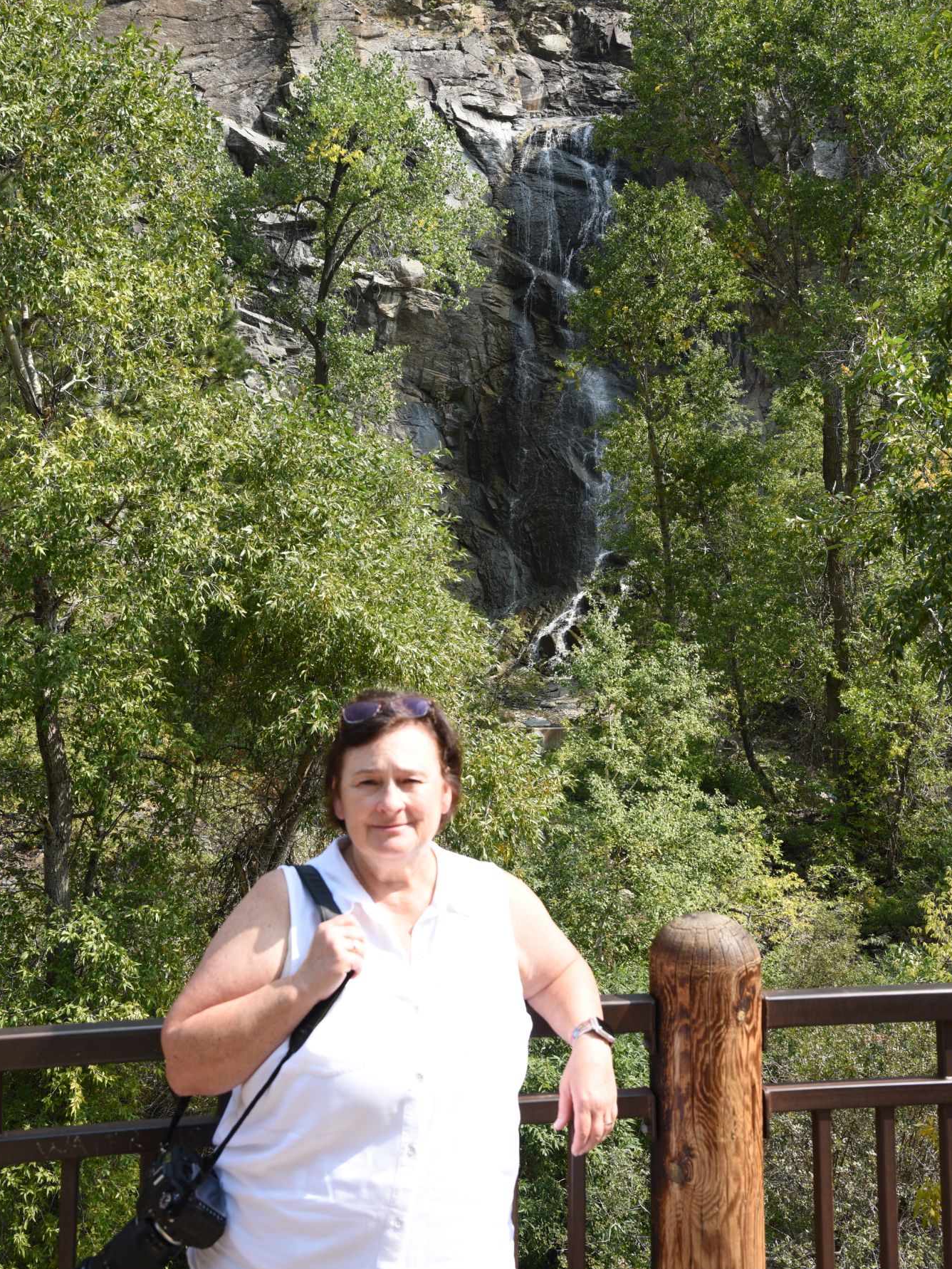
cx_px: 477
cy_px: 561
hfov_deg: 34.4
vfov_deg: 44.7
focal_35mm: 42
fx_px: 1540
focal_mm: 38
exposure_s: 1/400
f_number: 9
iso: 640
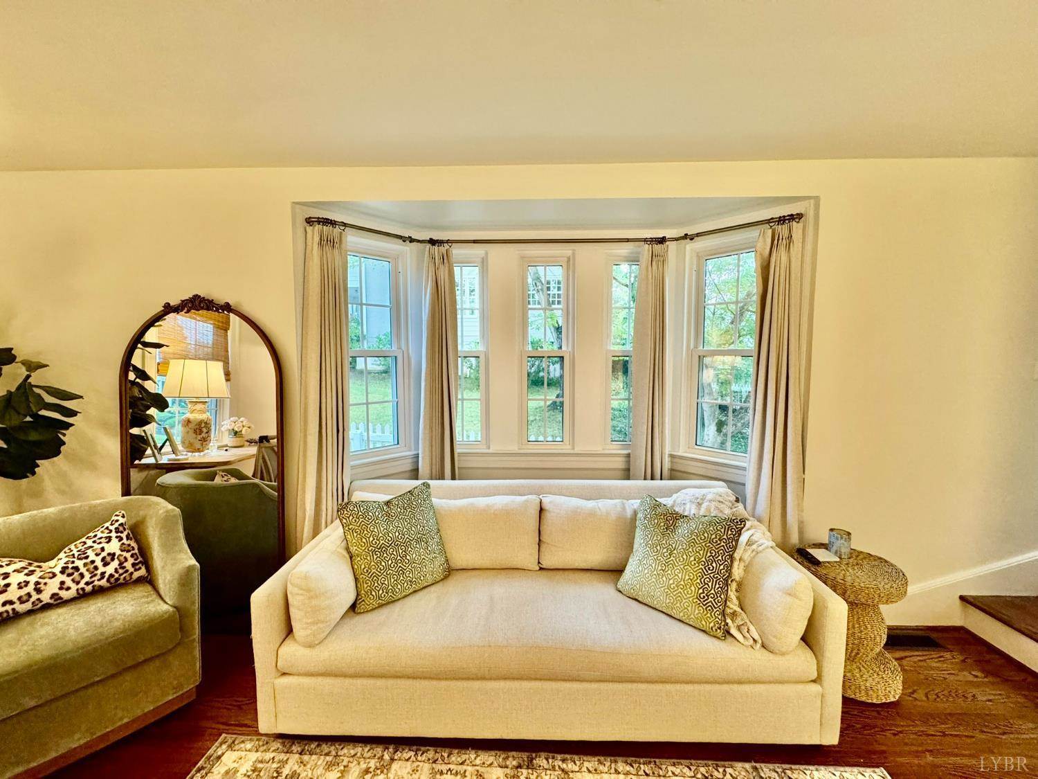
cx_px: 519
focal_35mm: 14
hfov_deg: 102.1
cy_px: 390
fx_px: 420
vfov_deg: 85.7
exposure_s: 1/60
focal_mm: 2.22
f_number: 2.2
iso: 320
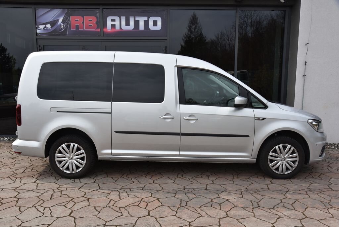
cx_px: 170
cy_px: 114
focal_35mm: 30
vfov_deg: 43.7
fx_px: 283
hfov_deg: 61.9
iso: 500
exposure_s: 1/400
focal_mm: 30
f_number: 10
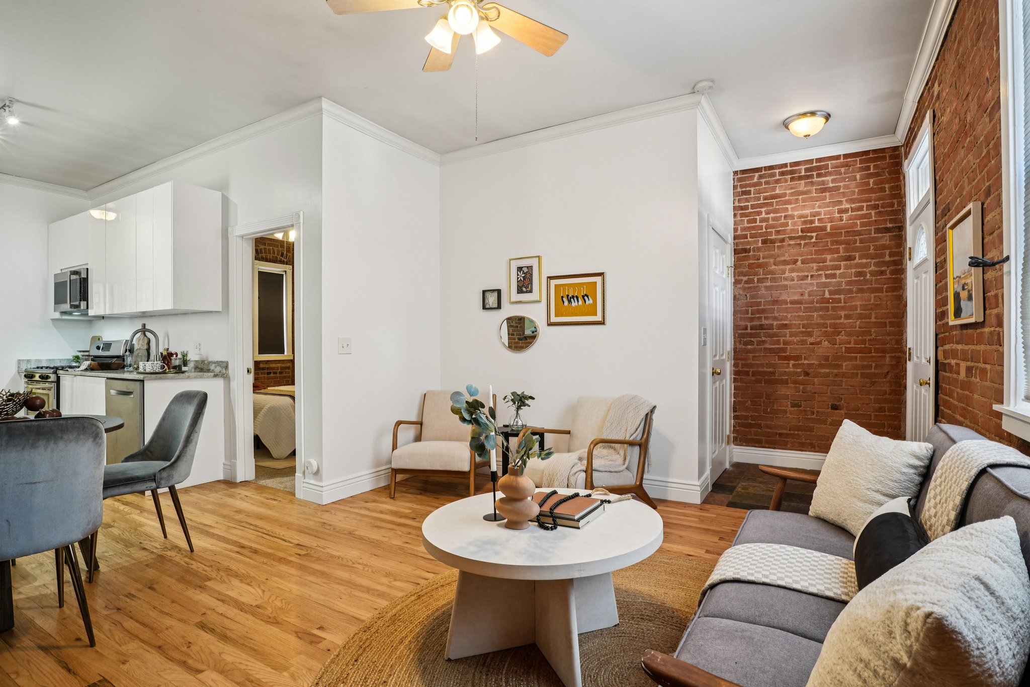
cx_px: 515
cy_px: 344
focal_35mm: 16
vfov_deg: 72.0
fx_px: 472
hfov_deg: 95.0
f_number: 8
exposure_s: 1/15
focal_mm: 11
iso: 400
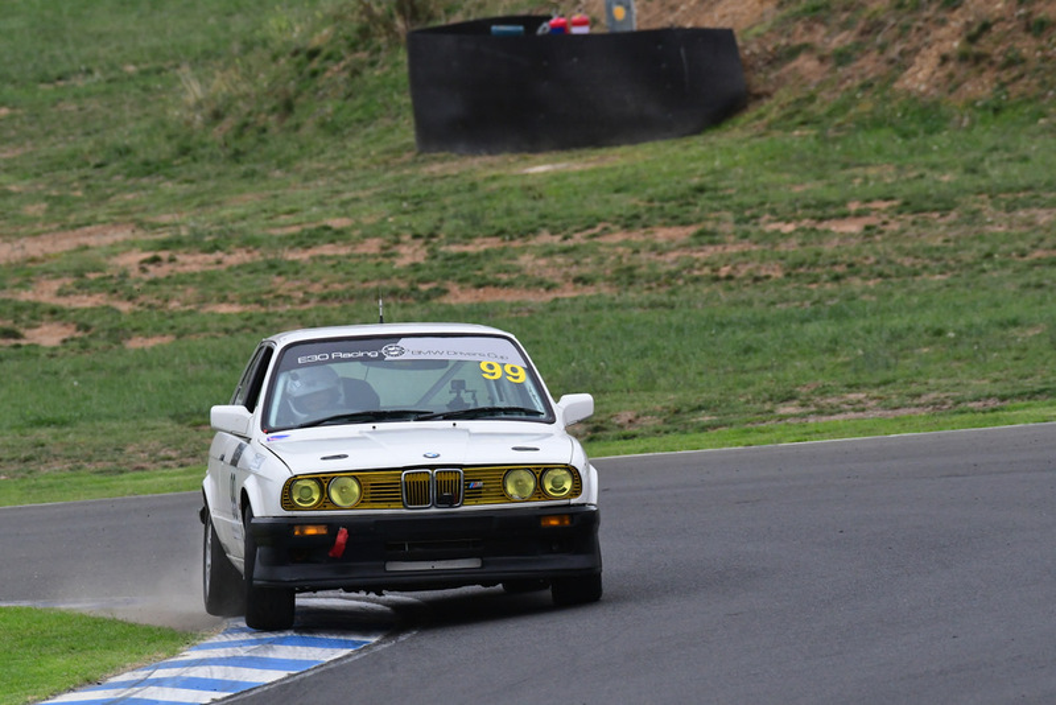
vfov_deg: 2.3
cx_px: 528
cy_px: 352
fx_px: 17605
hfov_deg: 3.4
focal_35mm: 600
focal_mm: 400
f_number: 10
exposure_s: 1/640
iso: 2000
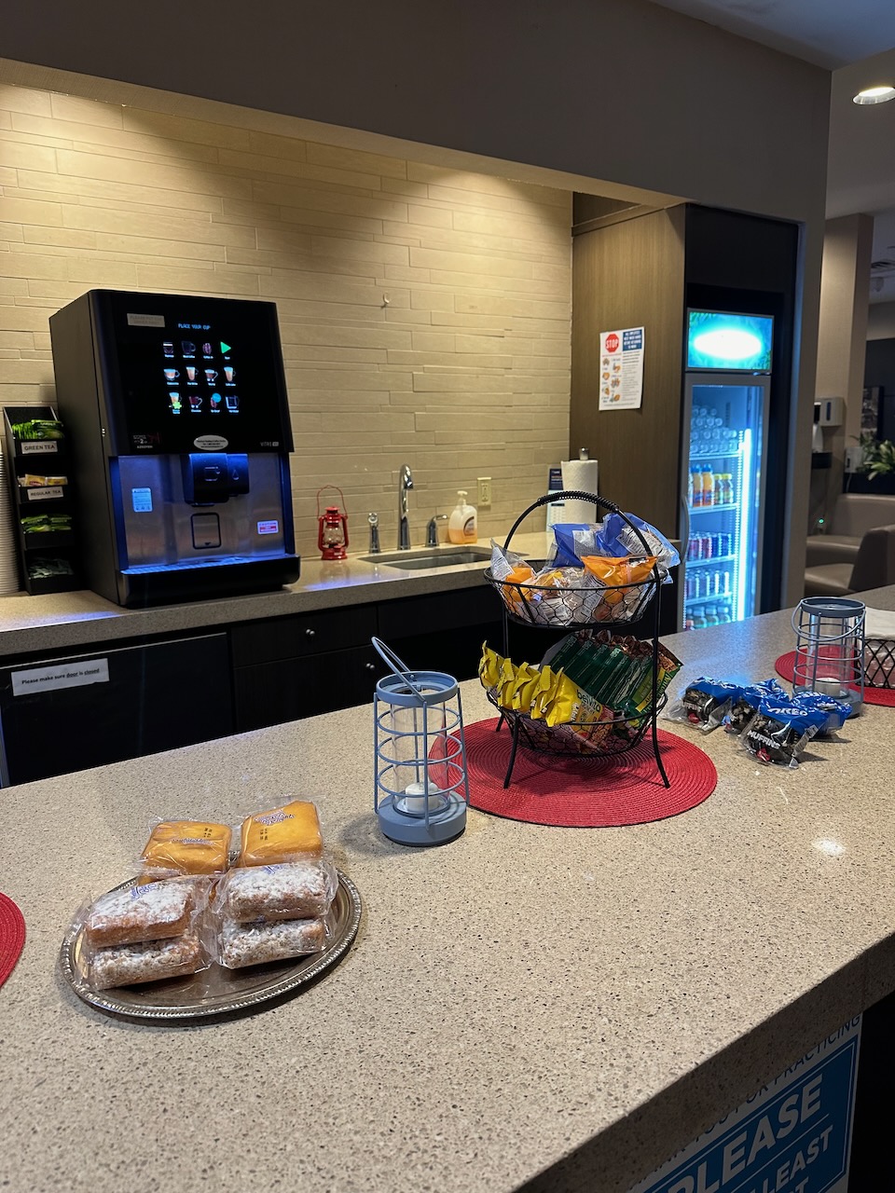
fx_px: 827
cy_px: 596
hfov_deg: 56.8
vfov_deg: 71.6
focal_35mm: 24
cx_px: 448
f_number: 1.78
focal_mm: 6.86
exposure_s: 1/60
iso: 200
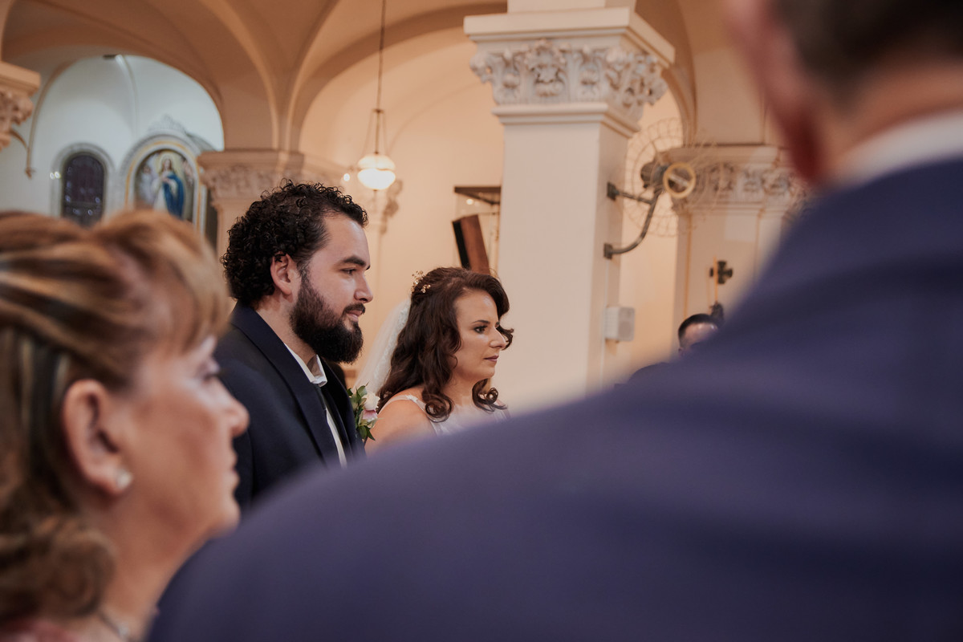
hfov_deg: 41.1
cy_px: 321
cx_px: 482
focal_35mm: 48
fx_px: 1284
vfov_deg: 28.1
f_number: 2.8
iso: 800
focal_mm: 32
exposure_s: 1/60
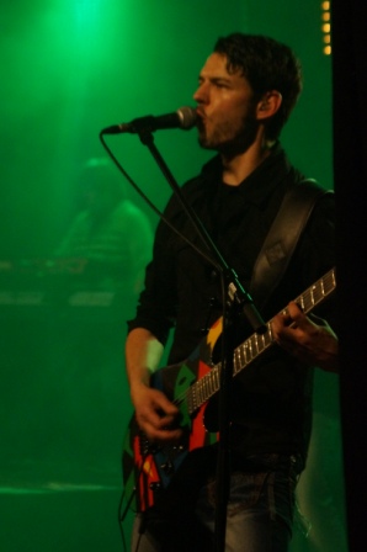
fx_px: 1838
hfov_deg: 11.4
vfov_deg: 17.1
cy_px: 276
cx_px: 184
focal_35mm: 120
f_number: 5.6
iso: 3200
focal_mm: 80
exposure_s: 1/60
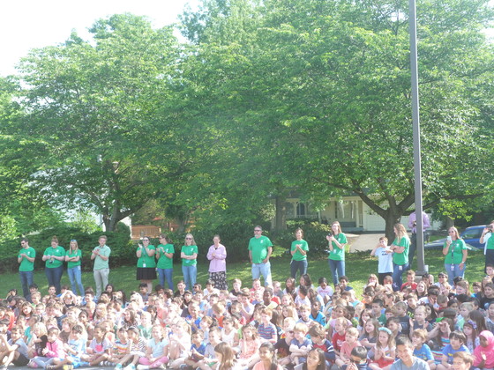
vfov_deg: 25.7
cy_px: 185
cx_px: 247
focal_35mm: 57
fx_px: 813
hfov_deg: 33.8
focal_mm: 10.2
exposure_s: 1/100
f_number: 3.2
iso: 125
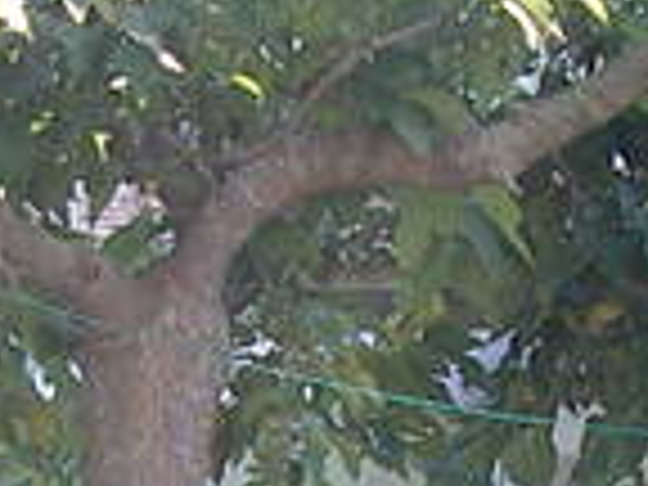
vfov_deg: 6.8
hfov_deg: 9.4
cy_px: 1035
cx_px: -63
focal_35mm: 209
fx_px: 3912
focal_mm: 5.8
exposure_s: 1/80
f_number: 2.6
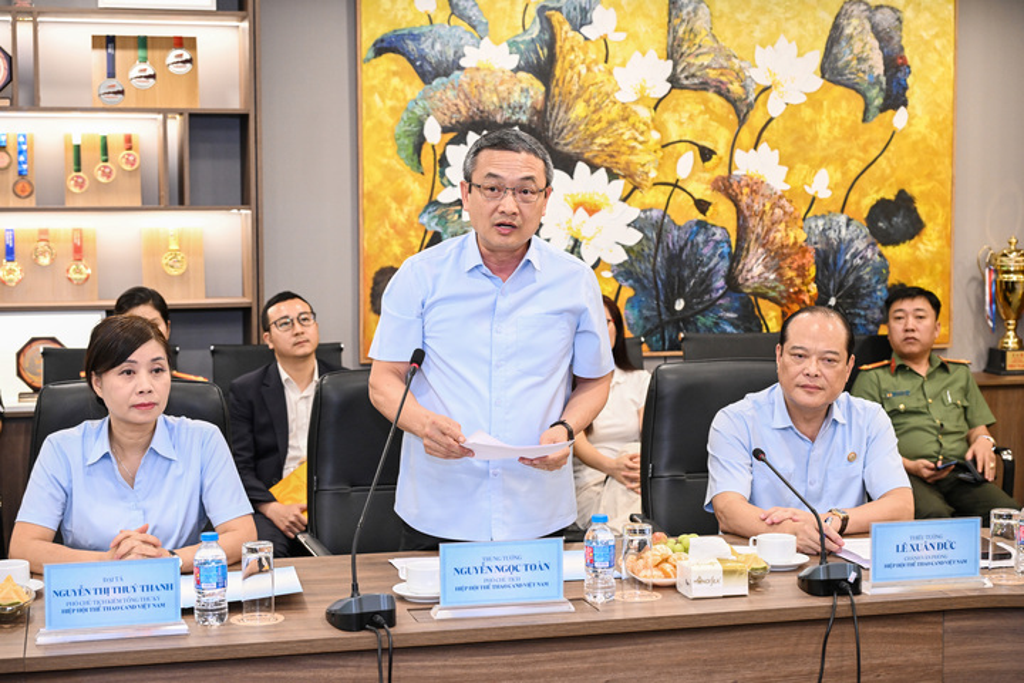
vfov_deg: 23.8
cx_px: 512
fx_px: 1621
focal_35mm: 57
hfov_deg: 35.1
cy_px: 342
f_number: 4
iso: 2000
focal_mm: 57
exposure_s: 1/125
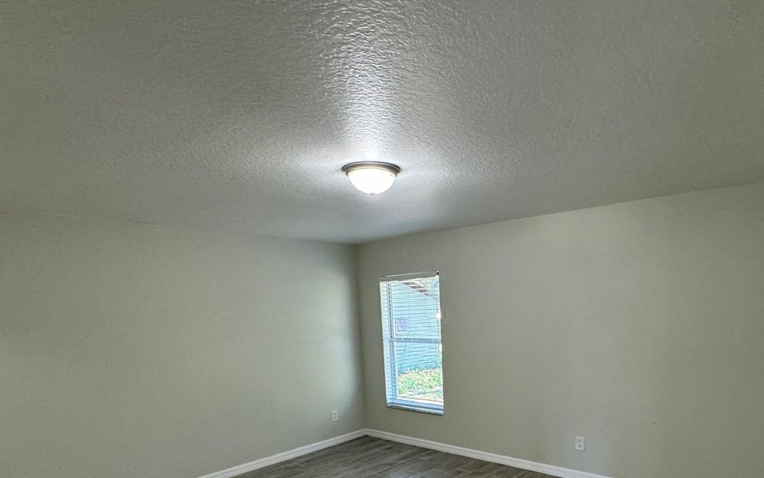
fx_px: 479
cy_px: 377
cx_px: 448
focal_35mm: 23
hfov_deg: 76.5
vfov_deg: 50.1
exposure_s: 1/60
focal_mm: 2.22
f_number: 2.2
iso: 160
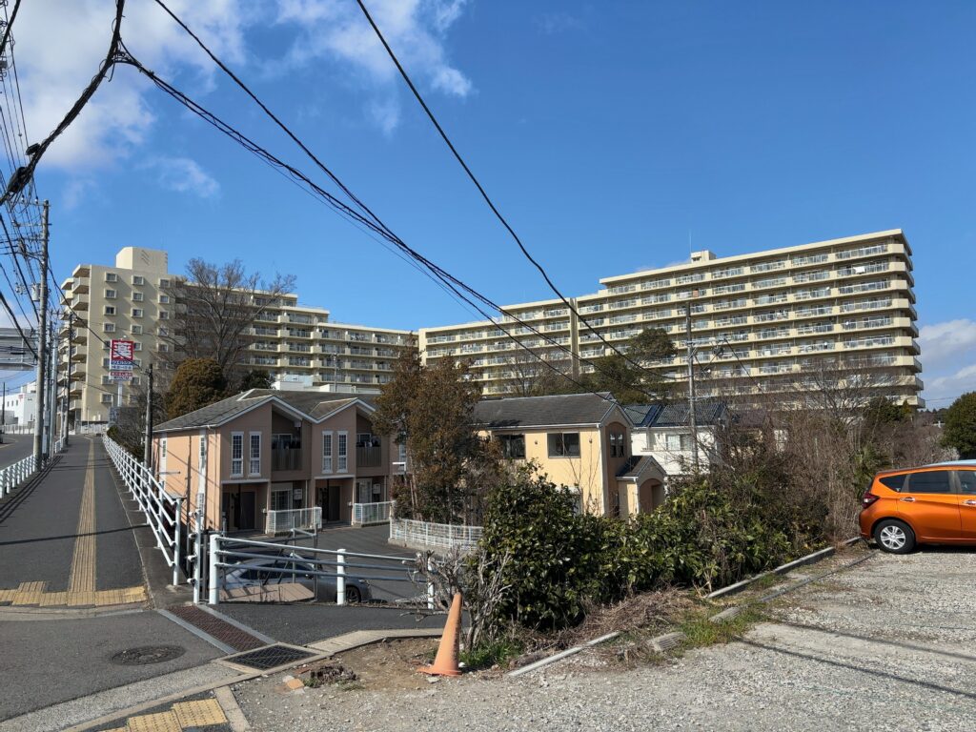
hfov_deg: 67.3
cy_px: 366
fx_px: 733
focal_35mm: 26
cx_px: 488
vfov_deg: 53.1
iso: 50
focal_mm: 5.96
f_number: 1.6
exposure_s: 1/3937
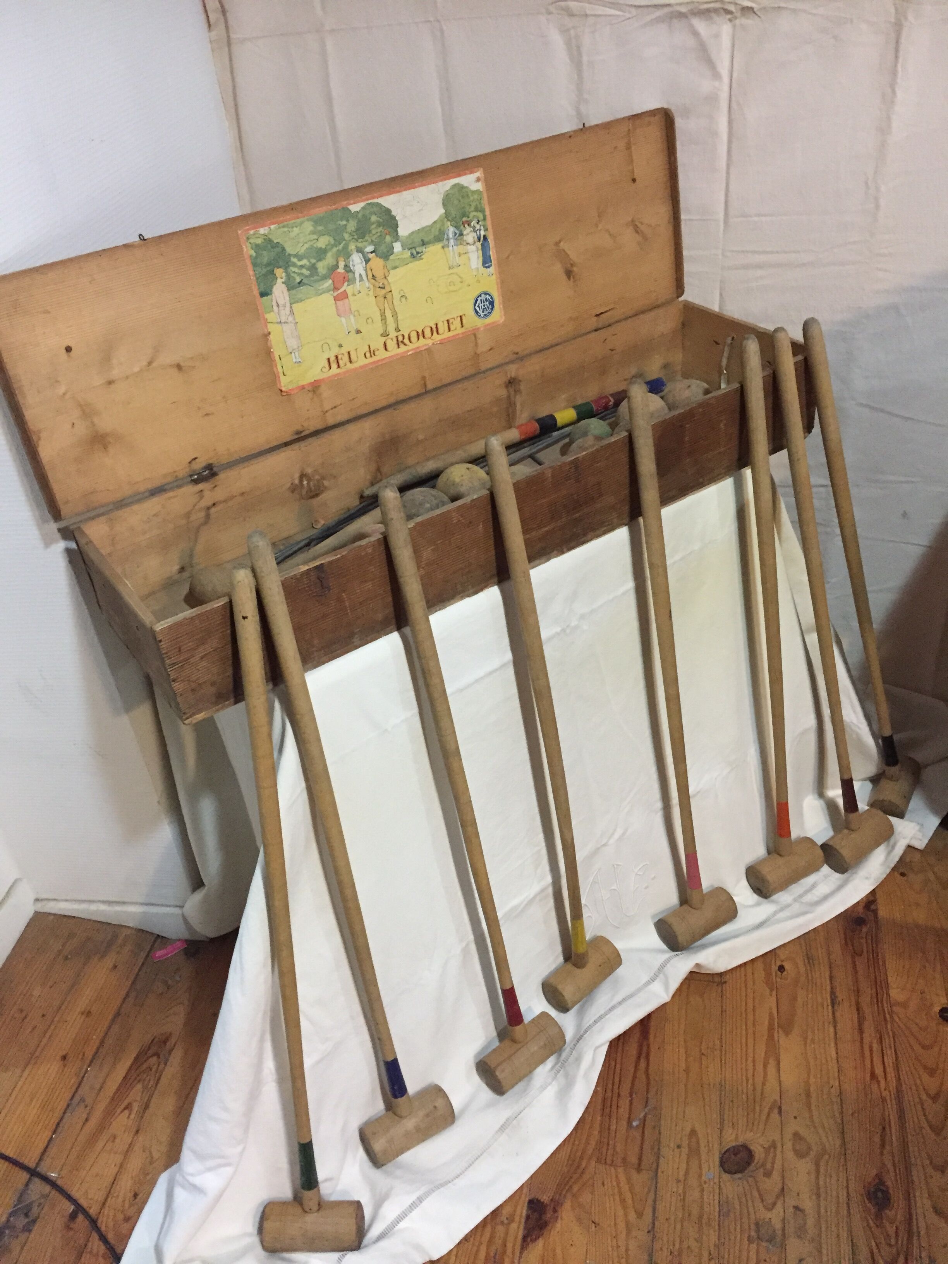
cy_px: 632
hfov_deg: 48.2
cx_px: 474
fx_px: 1059
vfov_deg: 61.7
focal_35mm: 29
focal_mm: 4.15
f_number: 2.2
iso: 250
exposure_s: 1/17
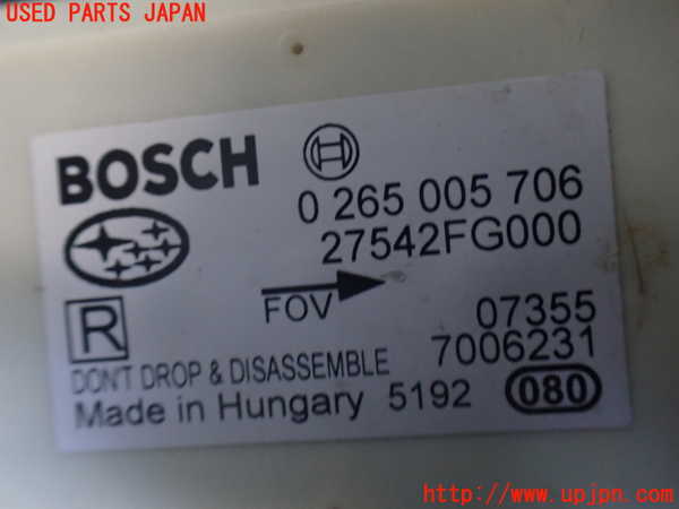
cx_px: 340
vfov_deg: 46.8
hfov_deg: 60.0
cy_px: 254
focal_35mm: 30
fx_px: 588
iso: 800
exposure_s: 1/50
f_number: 2.3
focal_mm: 5.4
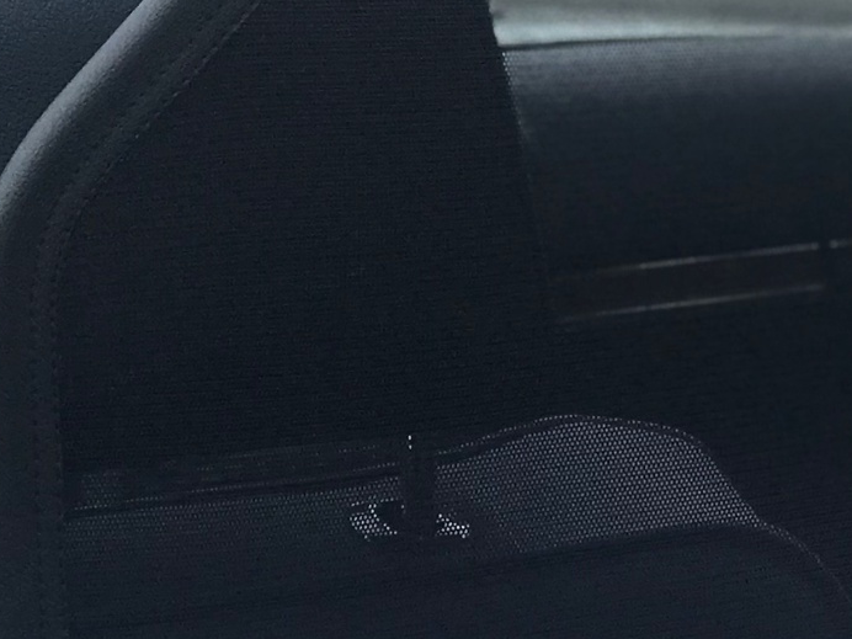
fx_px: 5169
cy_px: 340
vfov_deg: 7.1
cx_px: 1197
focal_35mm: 210
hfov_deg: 9.2
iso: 20
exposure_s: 1/486
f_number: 2.8
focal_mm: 6.6
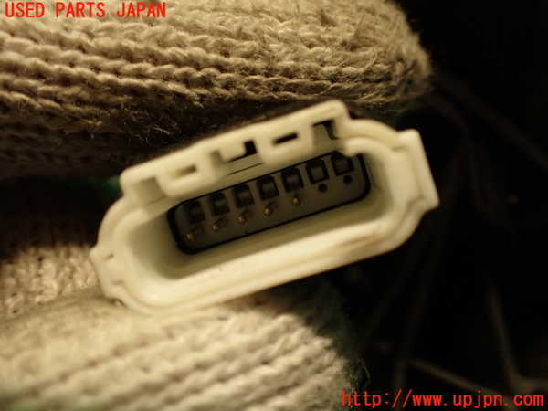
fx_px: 507
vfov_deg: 44.2
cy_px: 206
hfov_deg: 56.8
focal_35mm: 32
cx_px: 274
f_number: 2.4
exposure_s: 1/30
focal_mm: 5.79
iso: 250
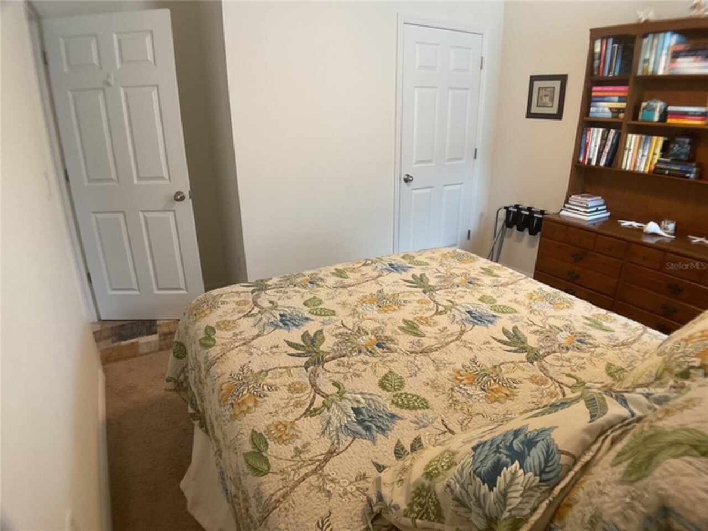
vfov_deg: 48.2
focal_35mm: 29
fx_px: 593
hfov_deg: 61.7
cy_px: 266
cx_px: 354
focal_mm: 3
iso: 80
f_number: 1.8
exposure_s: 1/60
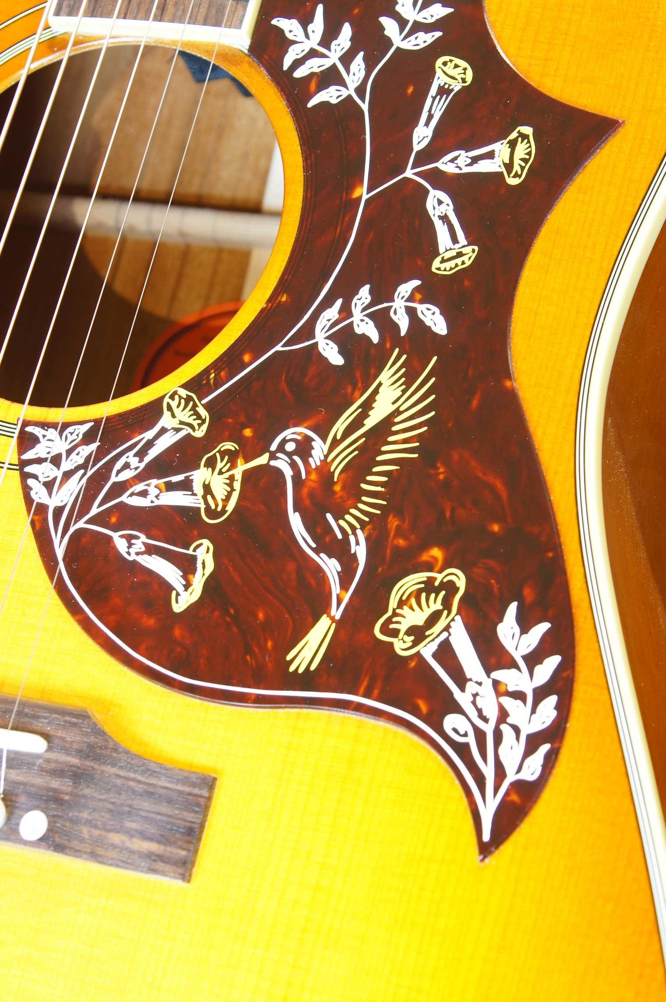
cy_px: 501
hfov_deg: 15.2
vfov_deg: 22.6
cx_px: 333
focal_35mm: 90
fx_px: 2503
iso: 100
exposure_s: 1/2
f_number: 7.1
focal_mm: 60
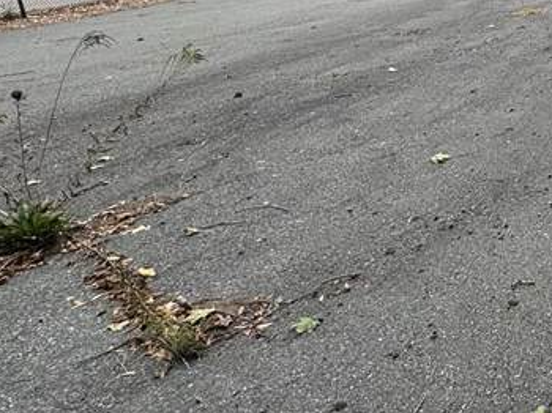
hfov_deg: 34.2
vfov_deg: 31.6
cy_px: -27
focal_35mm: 41
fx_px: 653
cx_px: 700
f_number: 2.2
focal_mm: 2.22
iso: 40
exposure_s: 1/646
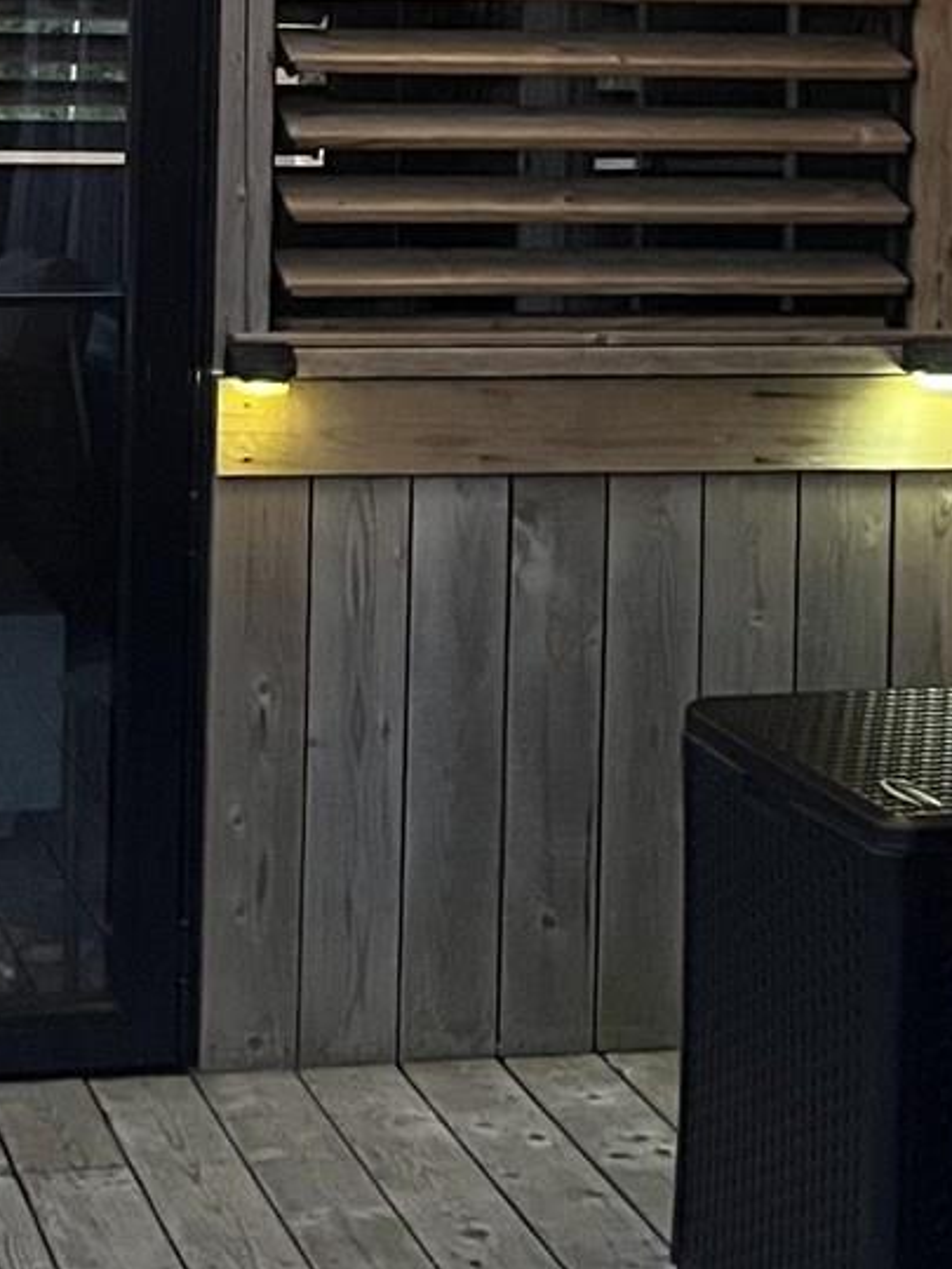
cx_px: 527
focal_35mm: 111
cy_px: -80
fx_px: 4070
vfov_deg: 17.2
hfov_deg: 13.3
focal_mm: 5.1
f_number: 1.6
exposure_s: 1/40
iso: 500
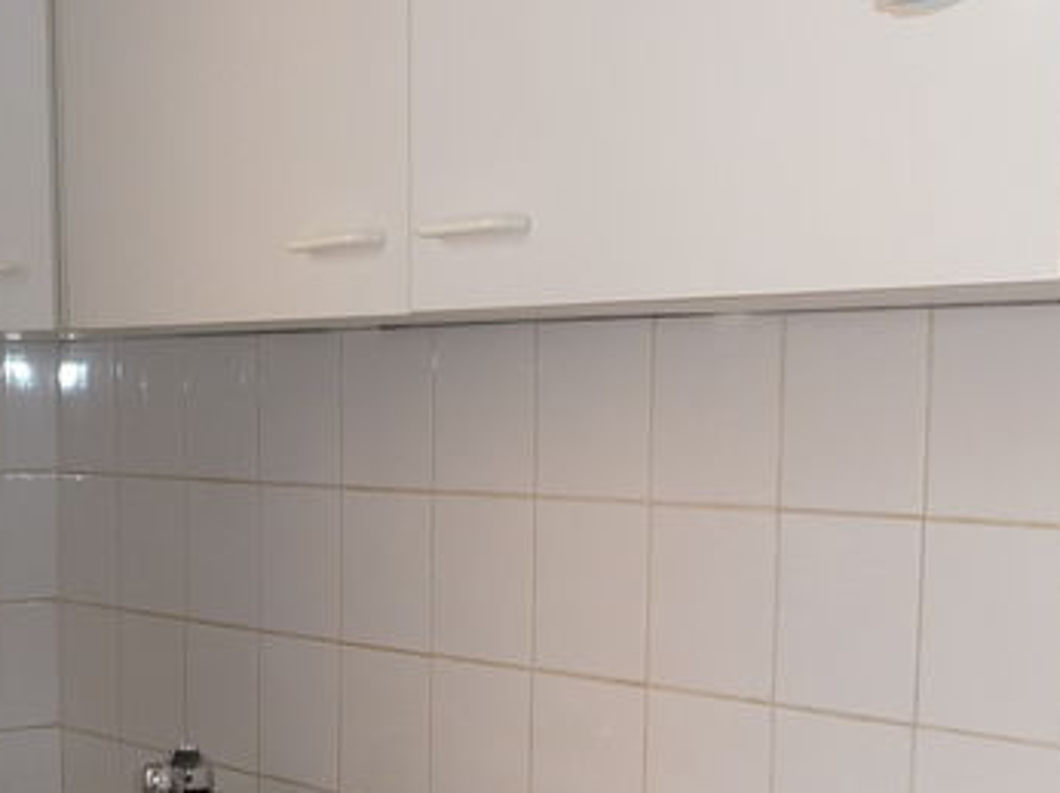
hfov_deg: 23.8
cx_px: 211
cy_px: 845
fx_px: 2479
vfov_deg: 17.6
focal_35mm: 81
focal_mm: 4.7
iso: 100
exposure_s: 1/30
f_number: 3.3
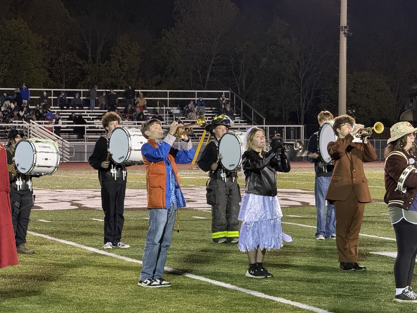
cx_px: 205
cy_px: 154
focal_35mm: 131
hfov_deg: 15.0
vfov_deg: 11.3
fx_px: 1578
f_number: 2.8
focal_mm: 15.66
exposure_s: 1/40
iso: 1000
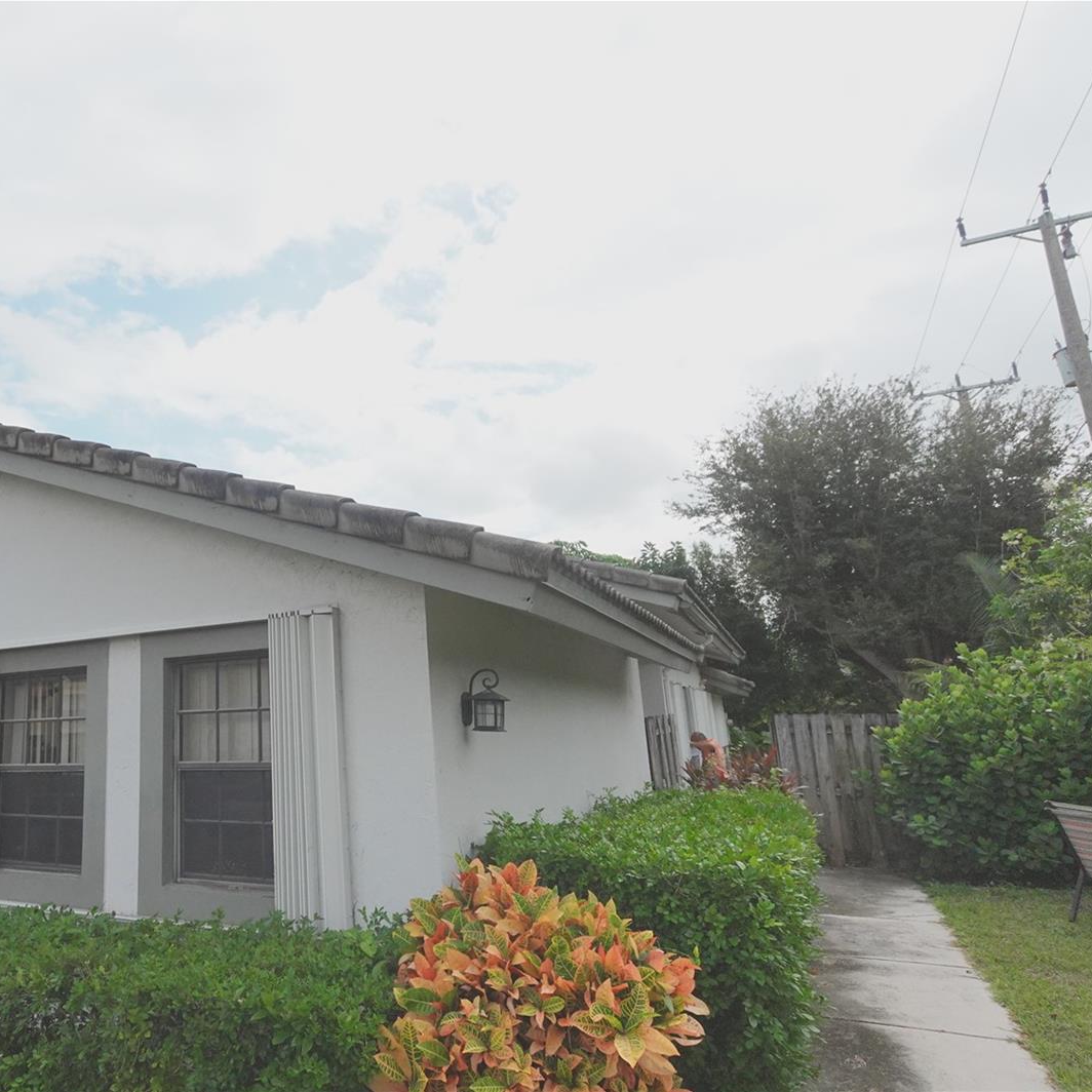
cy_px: 546
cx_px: 294
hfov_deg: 63.9
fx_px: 821
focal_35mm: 23
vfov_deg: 67.3
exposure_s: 1/800
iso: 800
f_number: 4
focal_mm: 6.9
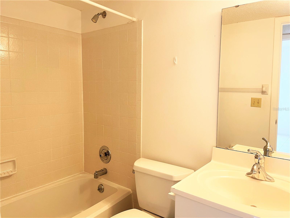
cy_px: 109
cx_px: 145
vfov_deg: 53.1
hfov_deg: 67.3
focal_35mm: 26
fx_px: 218
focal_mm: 4.2
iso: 100
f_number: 1.6
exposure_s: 1/60
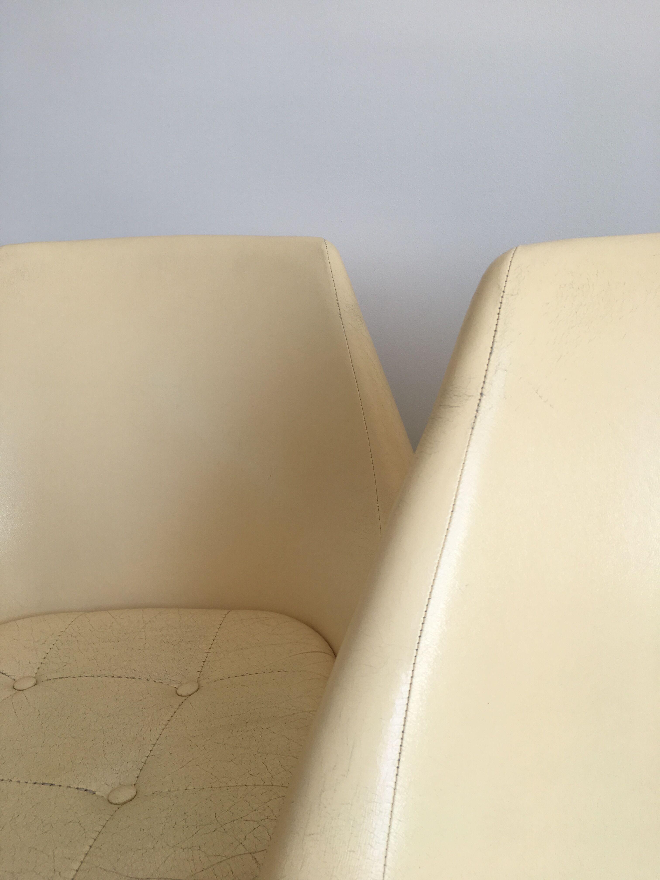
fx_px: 737
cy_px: 440
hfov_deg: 48.2
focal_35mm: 29
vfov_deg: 61.7
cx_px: 330
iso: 25
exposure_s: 1/171
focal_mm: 4.15
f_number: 2.2
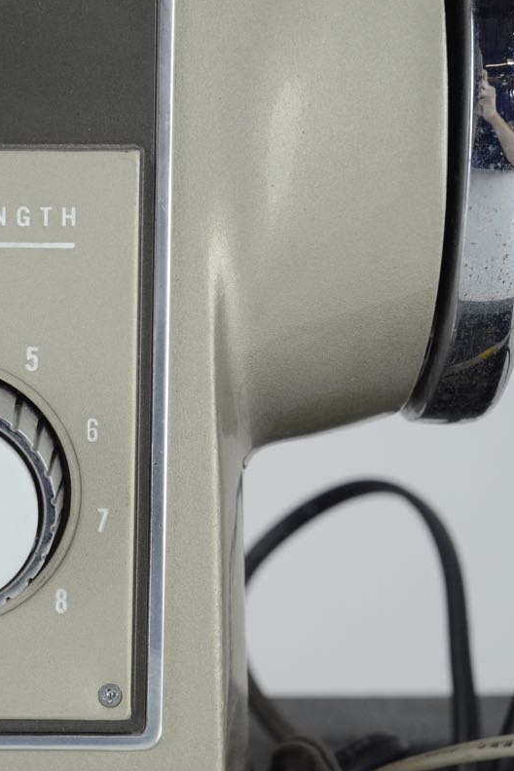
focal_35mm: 121
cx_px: -75
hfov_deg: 11.1
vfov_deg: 16.9
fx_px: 2591
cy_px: 359
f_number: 5.6
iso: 500
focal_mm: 50
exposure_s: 1/125
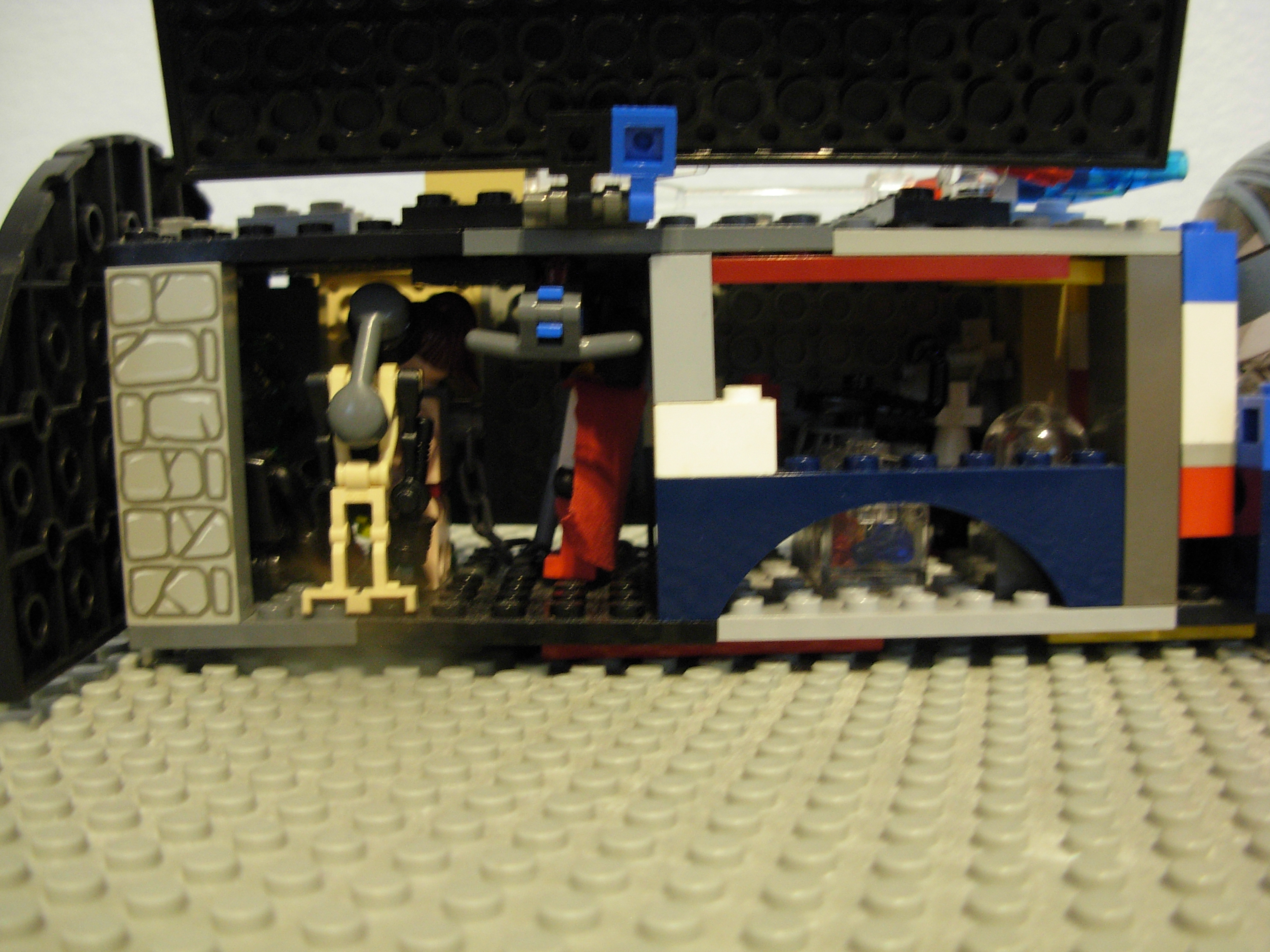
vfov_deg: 37.7
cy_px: 476
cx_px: 635
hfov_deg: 49.0
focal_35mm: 38
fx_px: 1394
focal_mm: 6.3
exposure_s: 1/3.2
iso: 200
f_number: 2.9
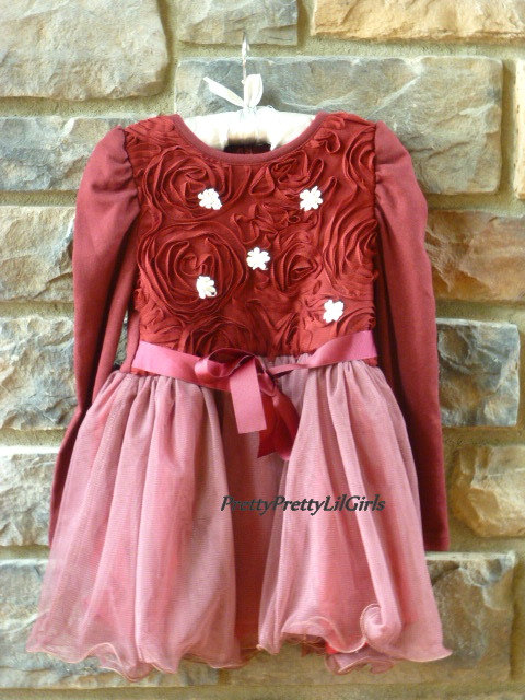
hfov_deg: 14.5
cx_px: 262
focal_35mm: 102
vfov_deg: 19.3
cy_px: 350
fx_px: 2063
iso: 500
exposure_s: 1/4
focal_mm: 18.2
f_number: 5.3
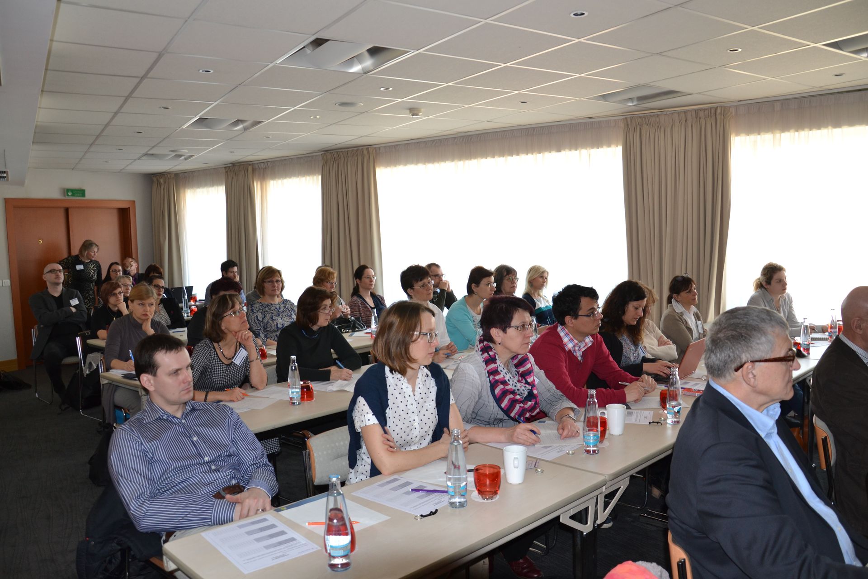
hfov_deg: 67.4
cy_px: 290
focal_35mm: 27
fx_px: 651
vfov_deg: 47.9
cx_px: 434
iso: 400
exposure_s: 1/60
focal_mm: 18
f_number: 4
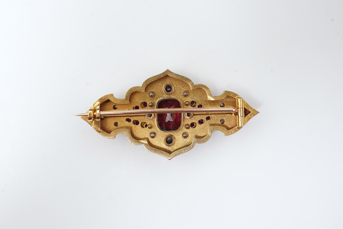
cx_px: 172
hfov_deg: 43.6
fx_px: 429
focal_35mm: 45
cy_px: 114
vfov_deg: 29.9
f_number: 14
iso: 640
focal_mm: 30
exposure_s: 1/125
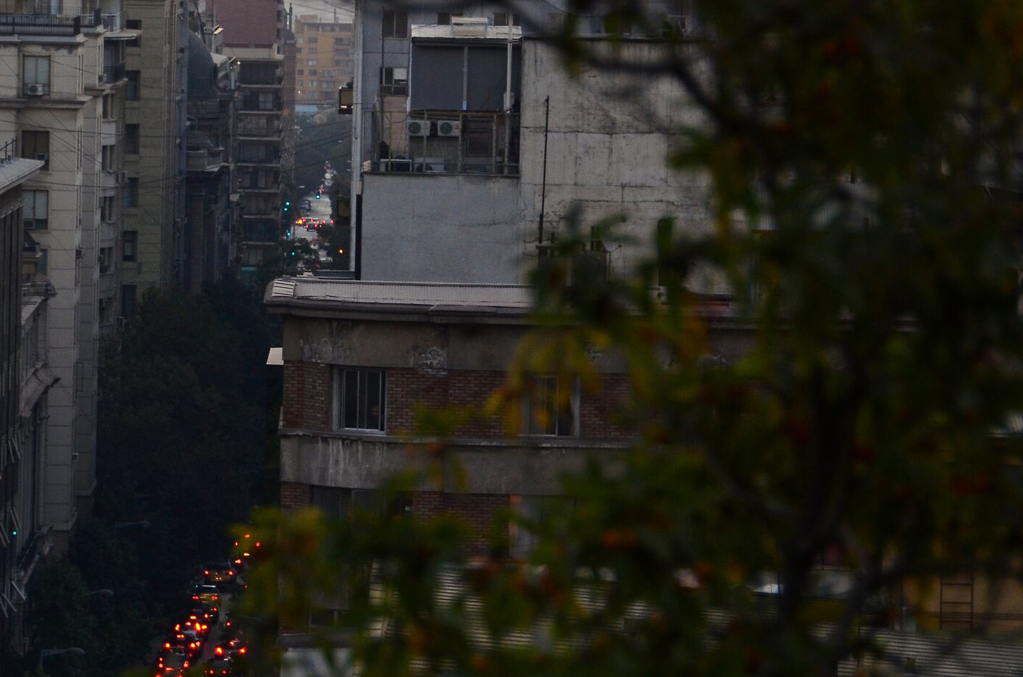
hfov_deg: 6.2
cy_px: 276
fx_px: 9441
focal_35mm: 333
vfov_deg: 4.1
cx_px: 284
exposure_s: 1/80
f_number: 6.3
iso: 560
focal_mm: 130
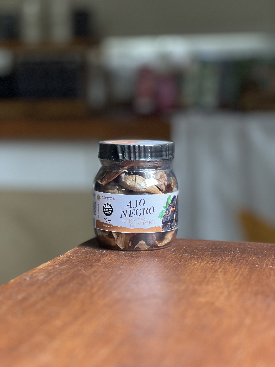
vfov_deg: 25.3
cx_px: 138
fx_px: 816
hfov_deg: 19.1
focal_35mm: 77
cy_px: 184
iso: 200
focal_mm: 9
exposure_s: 1/40
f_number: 2.8
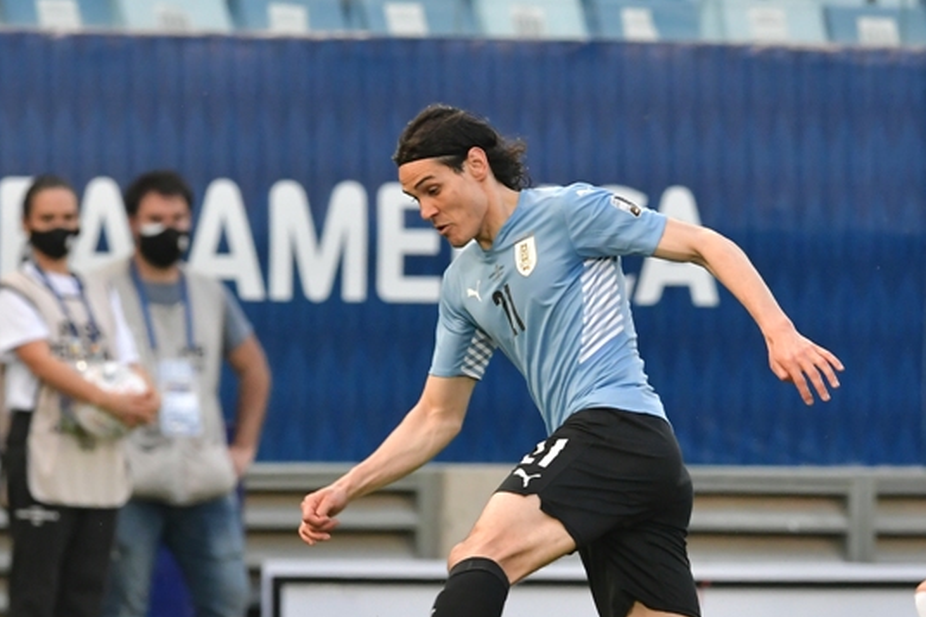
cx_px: 658
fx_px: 33170
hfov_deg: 1.6
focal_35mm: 1290
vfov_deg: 1.1
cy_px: 470
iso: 2000
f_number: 6.3
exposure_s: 1/640
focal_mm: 400
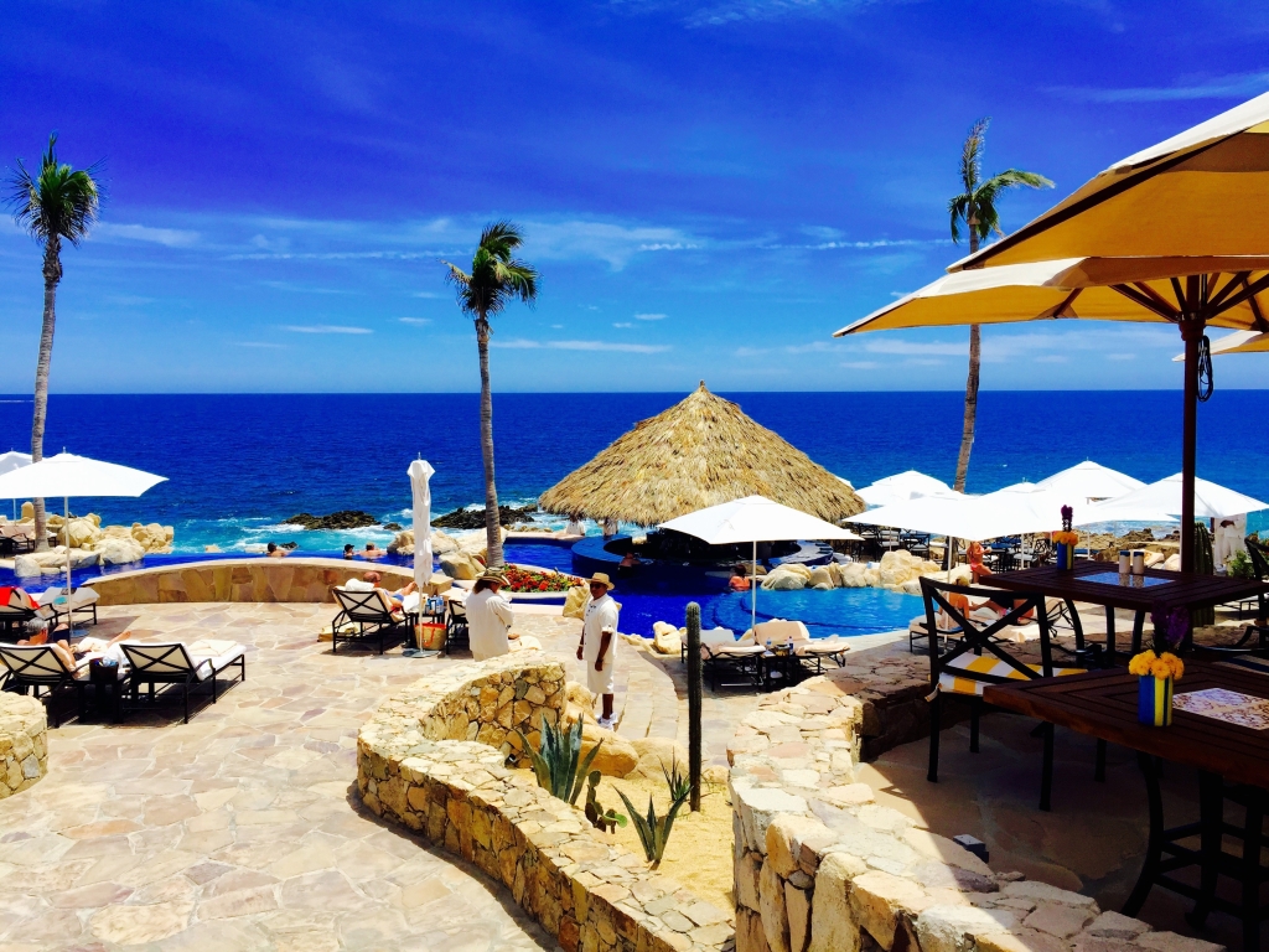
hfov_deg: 61.7
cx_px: 634
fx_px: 1063
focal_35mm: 29
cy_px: 476
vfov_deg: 48.2
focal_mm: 4.15
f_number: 2.2
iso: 32
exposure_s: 1/2825
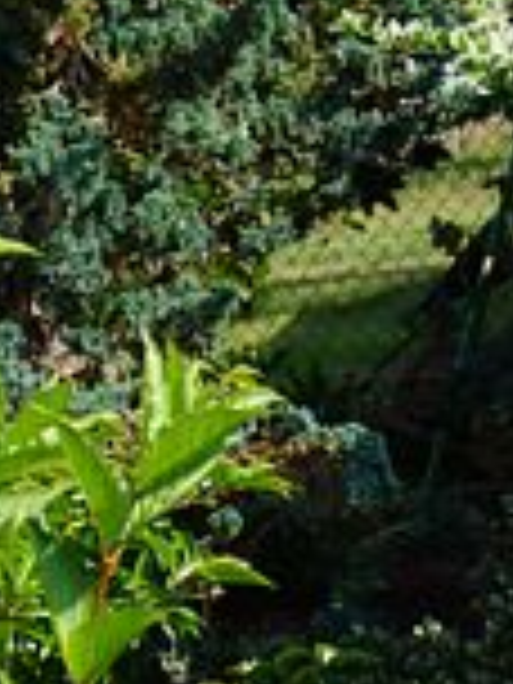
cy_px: -22
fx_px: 4347
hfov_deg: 6.4
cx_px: -758
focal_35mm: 220
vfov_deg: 8.9
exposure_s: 1/100
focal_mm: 41
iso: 100
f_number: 9
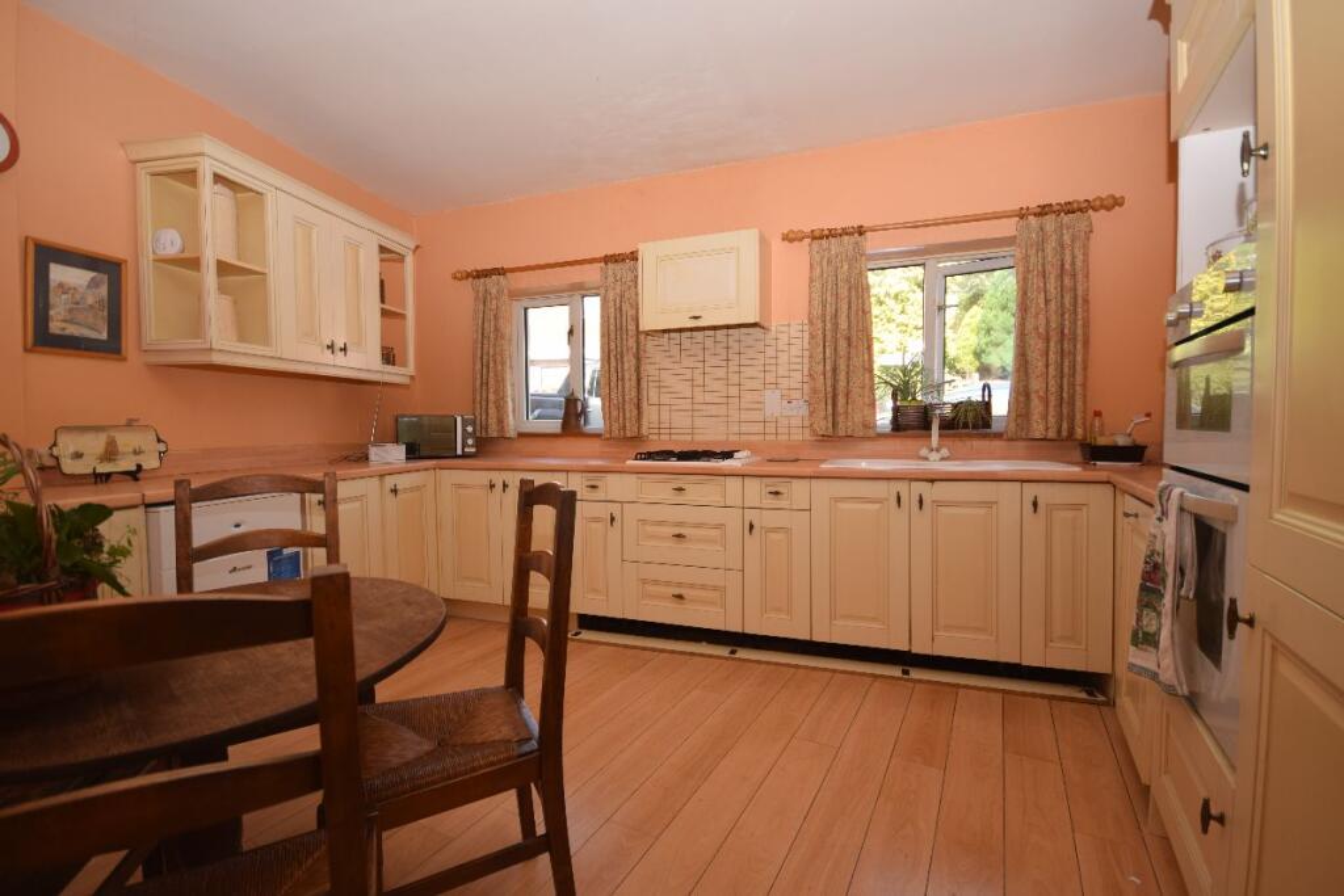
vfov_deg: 77.3
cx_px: 672
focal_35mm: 15
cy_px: 448
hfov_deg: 100.4
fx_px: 560
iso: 100
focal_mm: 10
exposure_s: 1/60
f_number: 4
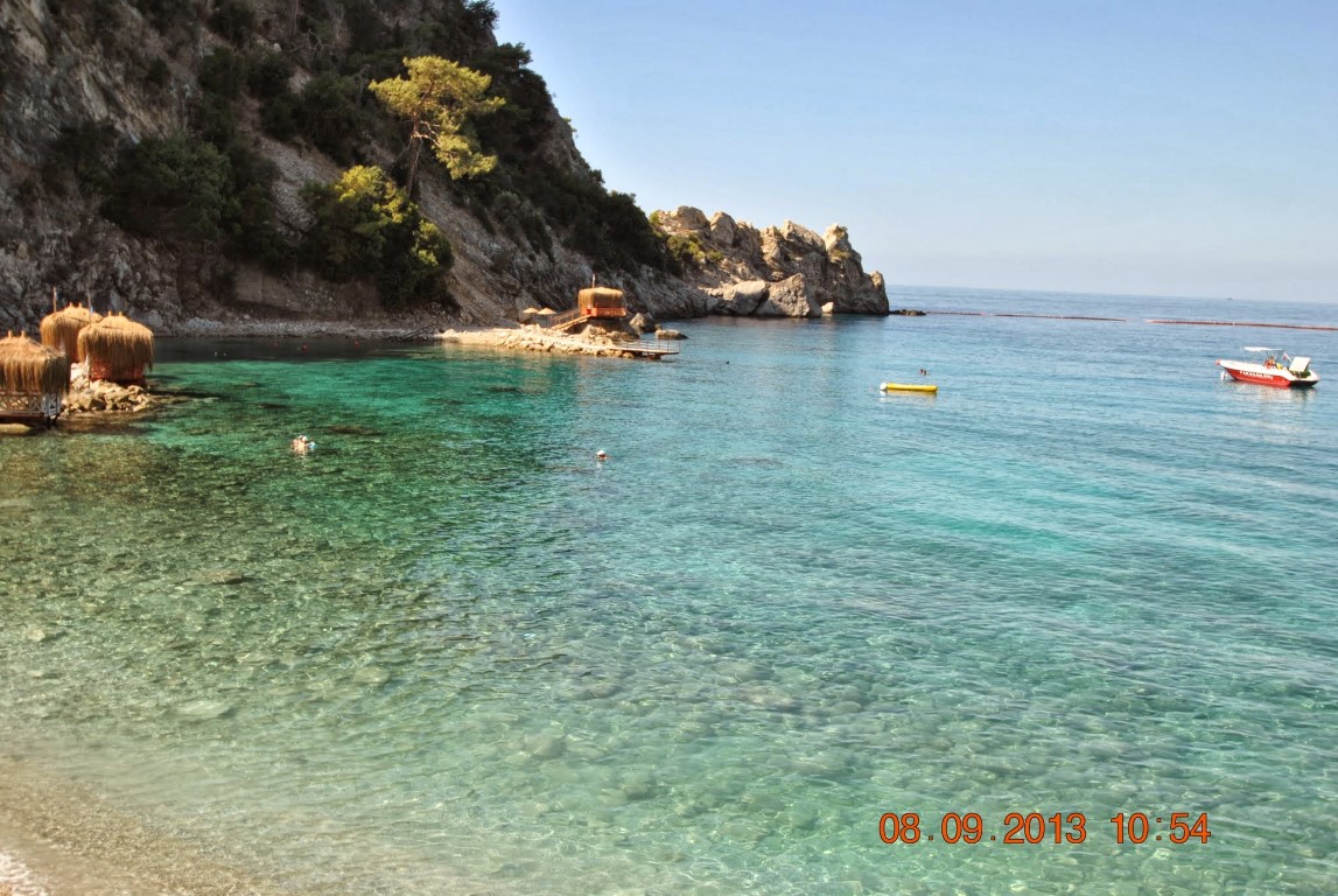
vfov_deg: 37.0
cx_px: 669
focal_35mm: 36
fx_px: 1340
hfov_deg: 53.1
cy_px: 448
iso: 100
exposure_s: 1/200
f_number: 6.3
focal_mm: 24
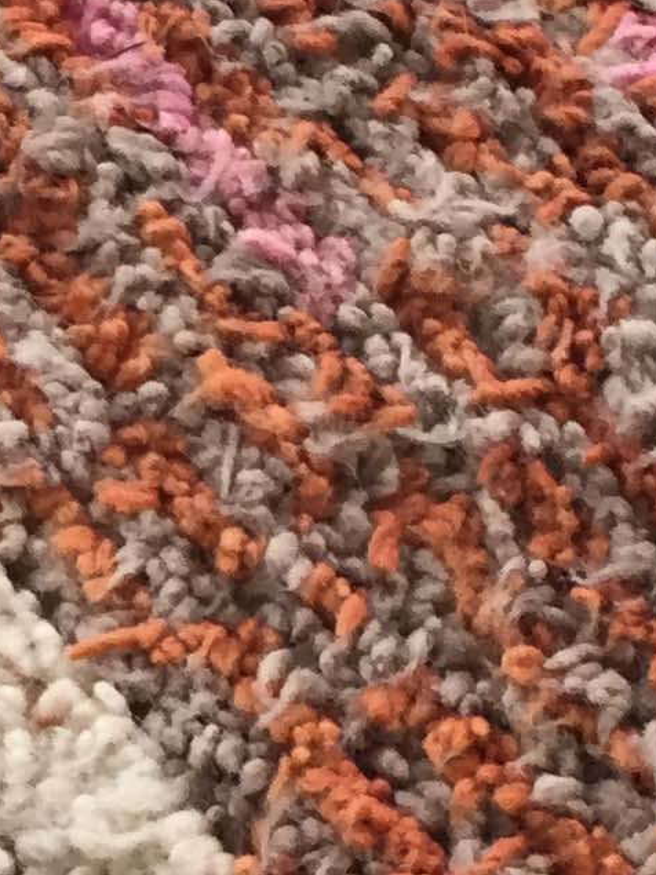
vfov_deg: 13.2
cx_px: 135
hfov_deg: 9.9
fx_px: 3766
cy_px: 612
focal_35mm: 149
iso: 125
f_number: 2.2
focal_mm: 4.15
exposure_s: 1/33
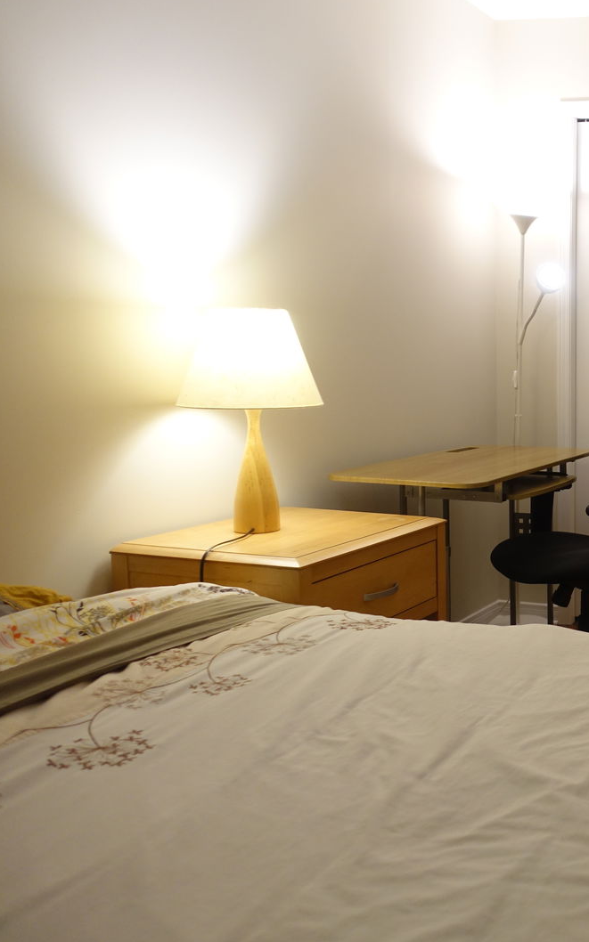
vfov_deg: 52.8
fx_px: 951
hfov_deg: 29.6
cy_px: 470
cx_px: 708
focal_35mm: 37
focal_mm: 8.8
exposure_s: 1/30
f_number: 1.8
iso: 200
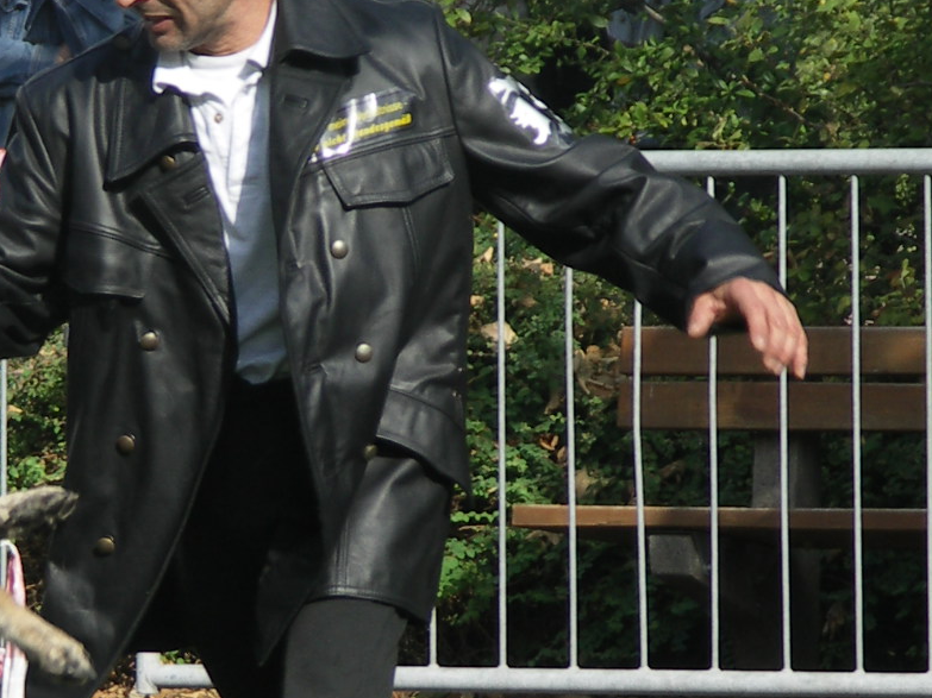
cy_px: 564
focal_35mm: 654
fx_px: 17606
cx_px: 12
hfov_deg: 3.0
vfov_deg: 2.3
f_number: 4
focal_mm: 50.8
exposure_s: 1/320
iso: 50
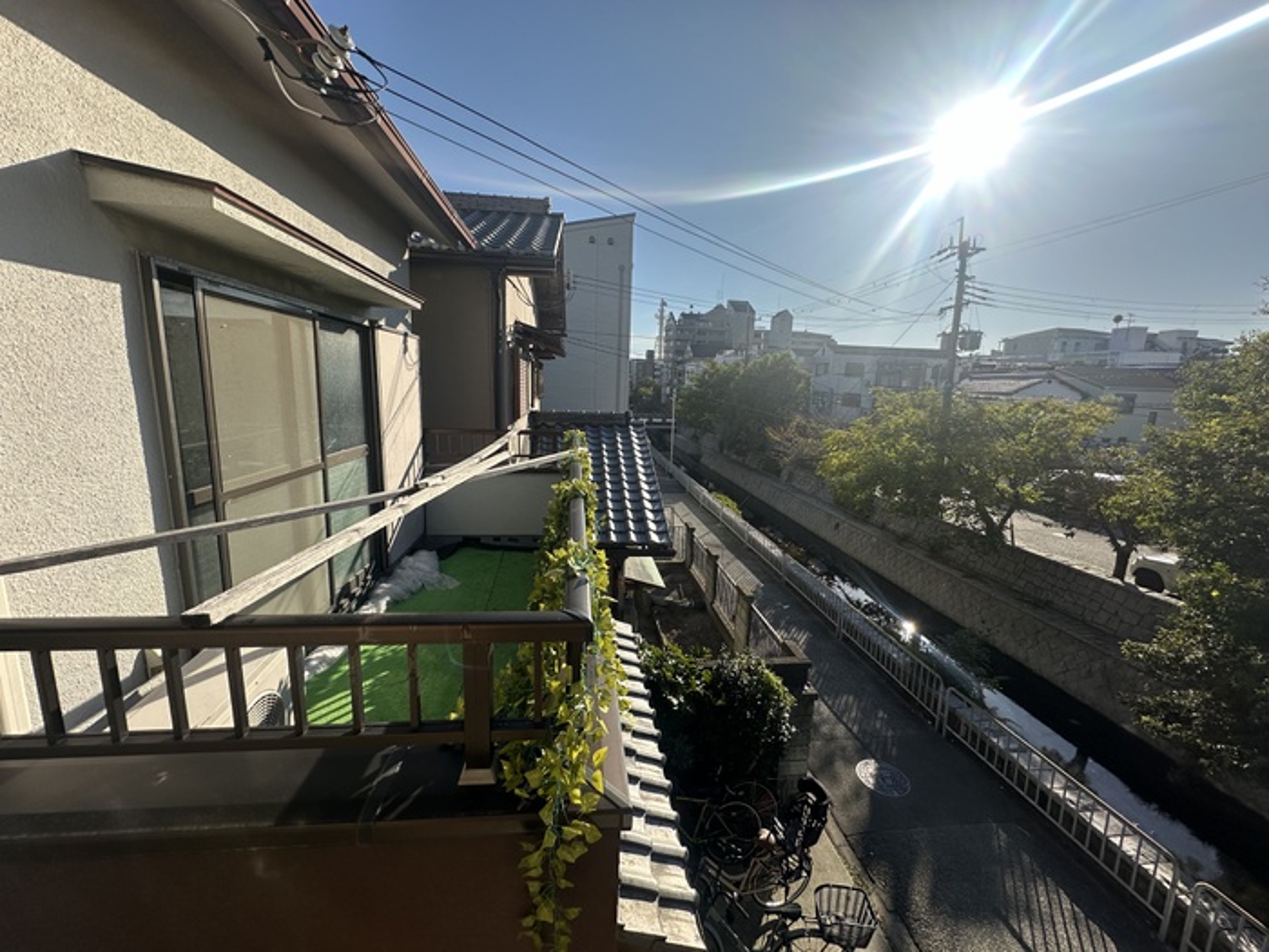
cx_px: 634
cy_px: 476
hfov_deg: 102.1
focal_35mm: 14
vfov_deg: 85.7
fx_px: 513
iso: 50
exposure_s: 1/2257
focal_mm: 2.22
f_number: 2.2
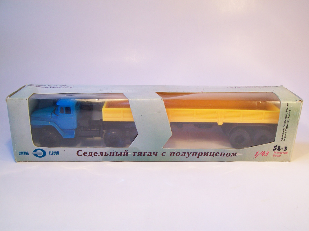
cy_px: 116
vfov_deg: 39.6
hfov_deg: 51.4
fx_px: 321
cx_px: 154
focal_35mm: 36
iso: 64
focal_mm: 6
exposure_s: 1/40
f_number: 2.7
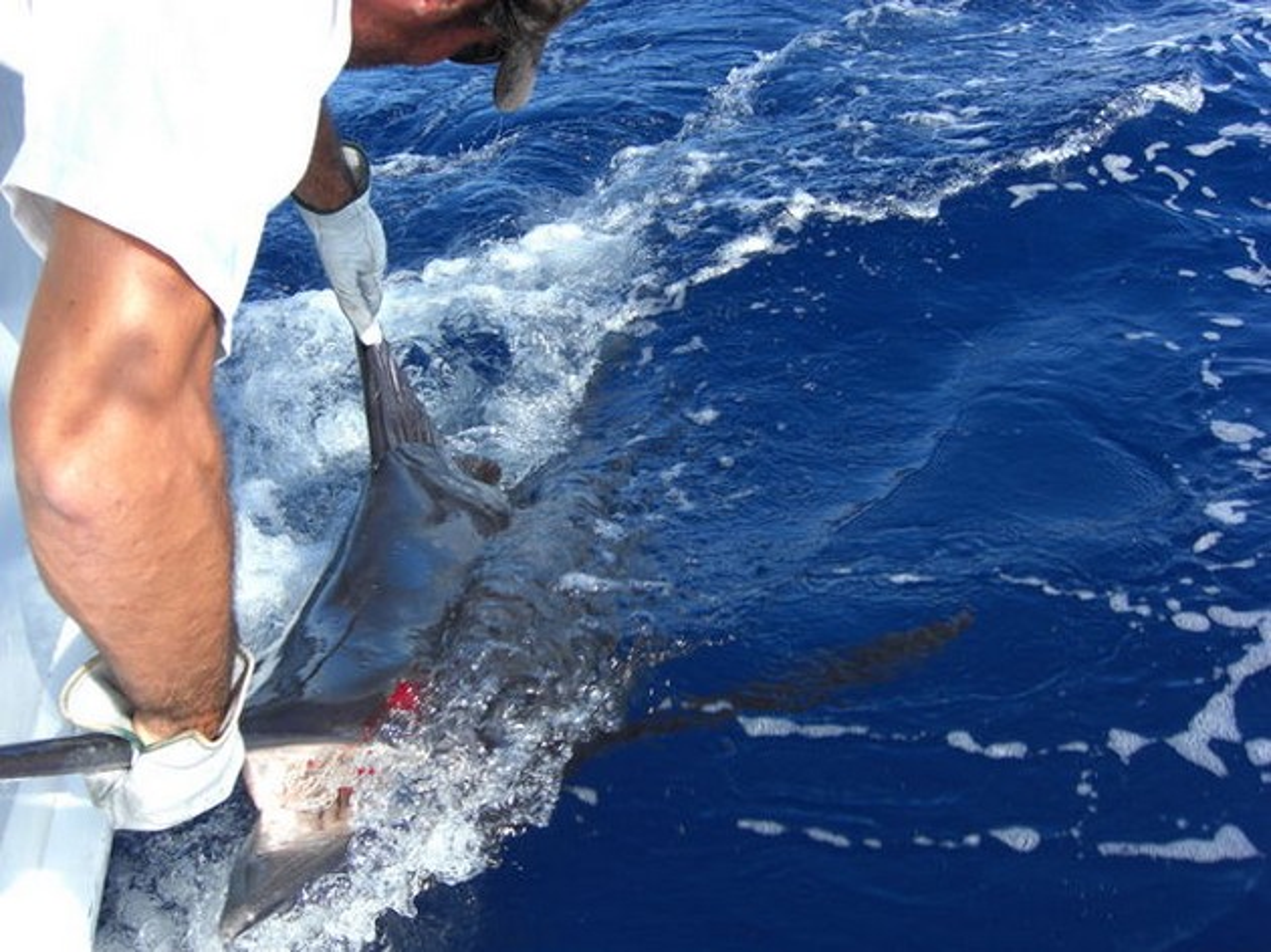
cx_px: 636
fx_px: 1395
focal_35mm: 38
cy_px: 476
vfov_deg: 37.7
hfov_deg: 49.0
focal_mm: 7.9
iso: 80
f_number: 4
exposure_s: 1/320
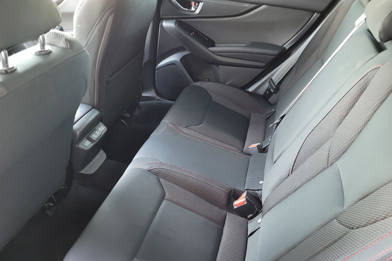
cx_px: 199
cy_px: 148
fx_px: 305
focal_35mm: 28
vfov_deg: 46.3
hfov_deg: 65.5
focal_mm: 5.4
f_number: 1.8
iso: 640
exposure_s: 1/24
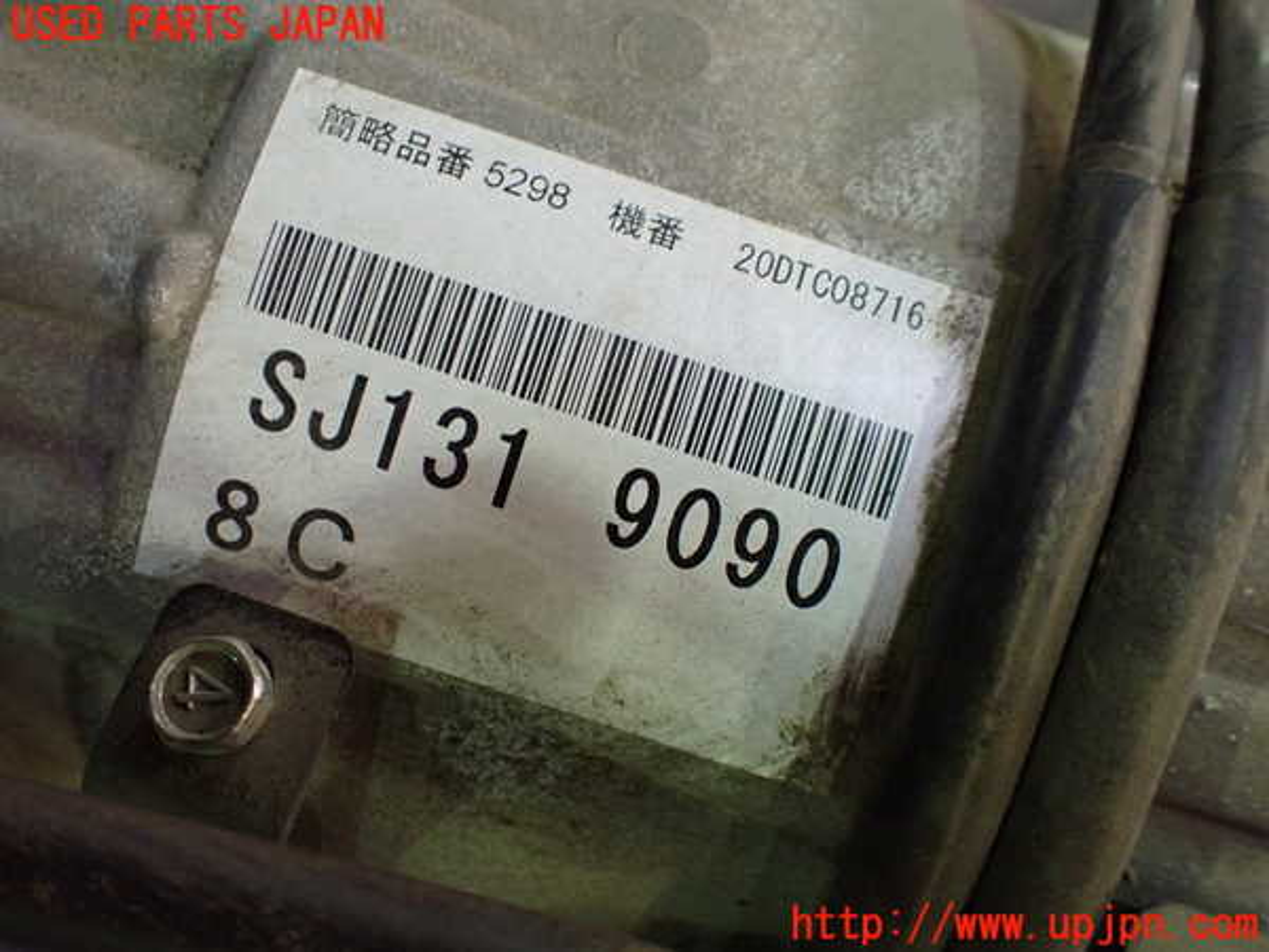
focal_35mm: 30
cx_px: 634
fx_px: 1100
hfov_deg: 60.0
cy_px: 476
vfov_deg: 46.8
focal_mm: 5.4
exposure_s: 1/60
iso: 800
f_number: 2.3
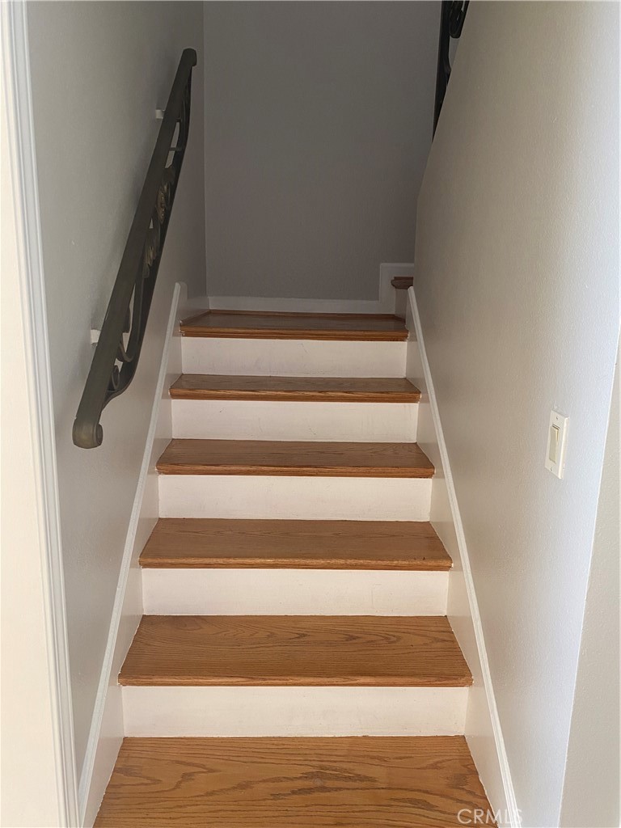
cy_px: 414
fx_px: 622
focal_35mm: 26
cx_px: 310
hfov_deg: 53.1
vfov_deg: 67.3
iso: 125
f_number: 1.8
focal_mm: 4.25
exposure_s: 1/60
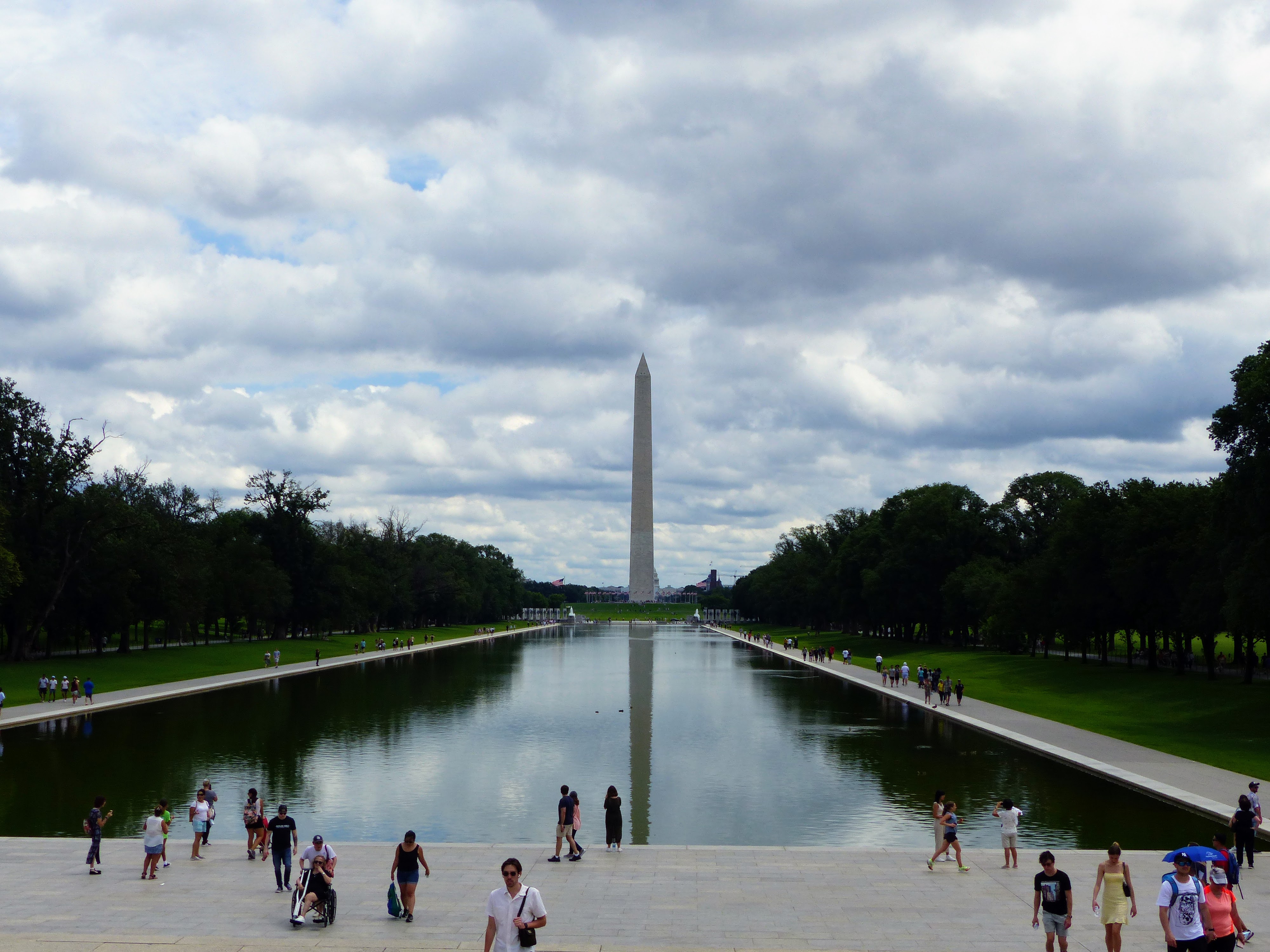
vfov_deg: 30.9
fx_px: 1724
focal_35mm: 47
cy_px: 476
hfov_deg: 40.4
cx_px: 635
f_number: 4.5
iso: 100
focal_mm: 8.4
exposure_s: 1/1300
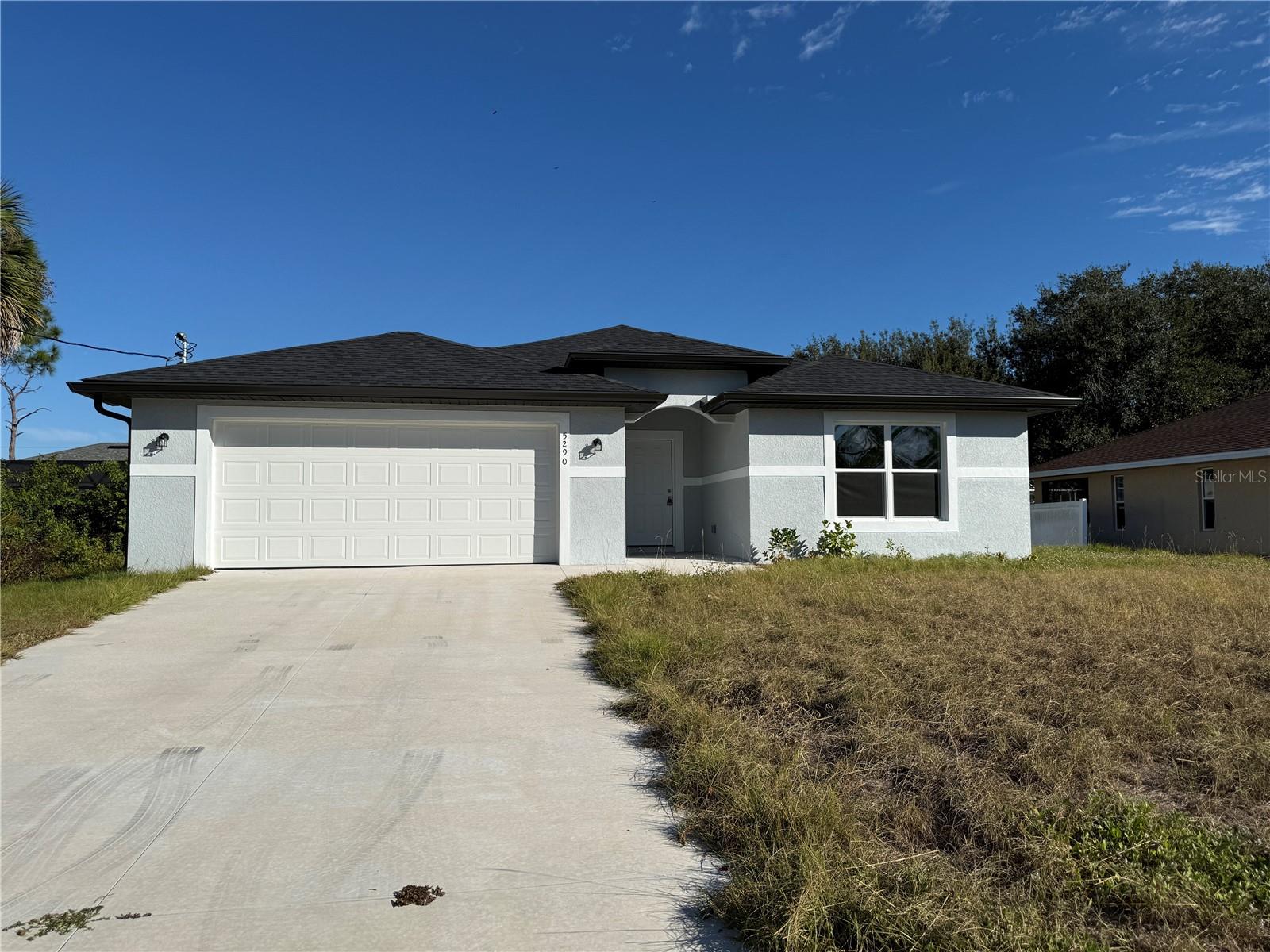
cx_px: 635
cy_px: 476
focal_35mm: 24
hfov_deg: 71.6
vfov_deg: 56.8
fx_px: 881
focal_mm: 6.76
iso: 80
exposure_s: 1/9091
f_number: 1.78
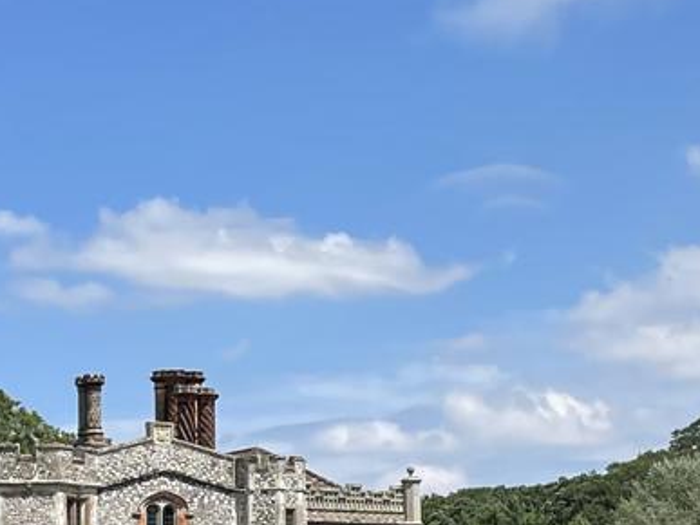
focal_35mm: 129
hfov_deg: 15.2
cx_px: 483
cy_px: 425
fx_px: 2608
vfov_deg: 11.4
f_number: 1.6
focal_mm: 4.2
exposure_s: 1/3509
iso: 32
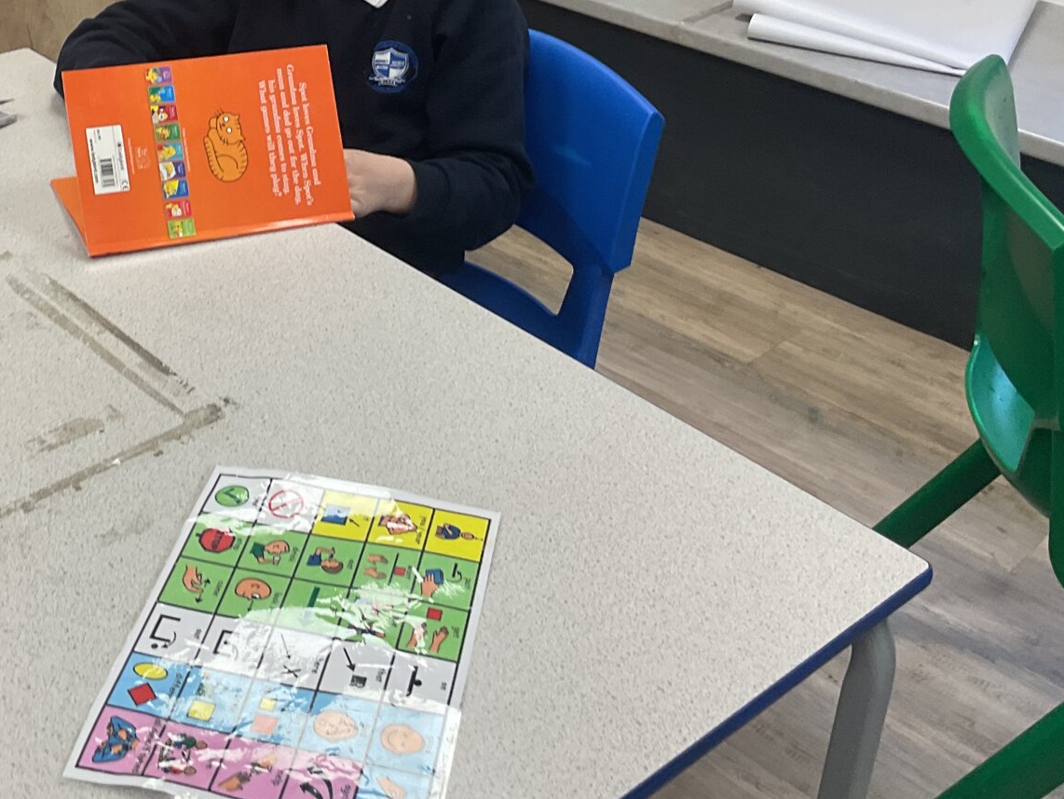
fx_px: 1599
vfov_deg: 27.6
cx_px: 280
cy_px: 177
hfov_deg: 36.1
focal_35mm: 52
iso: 40
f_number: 1.8
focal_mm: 3
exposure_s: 1/60
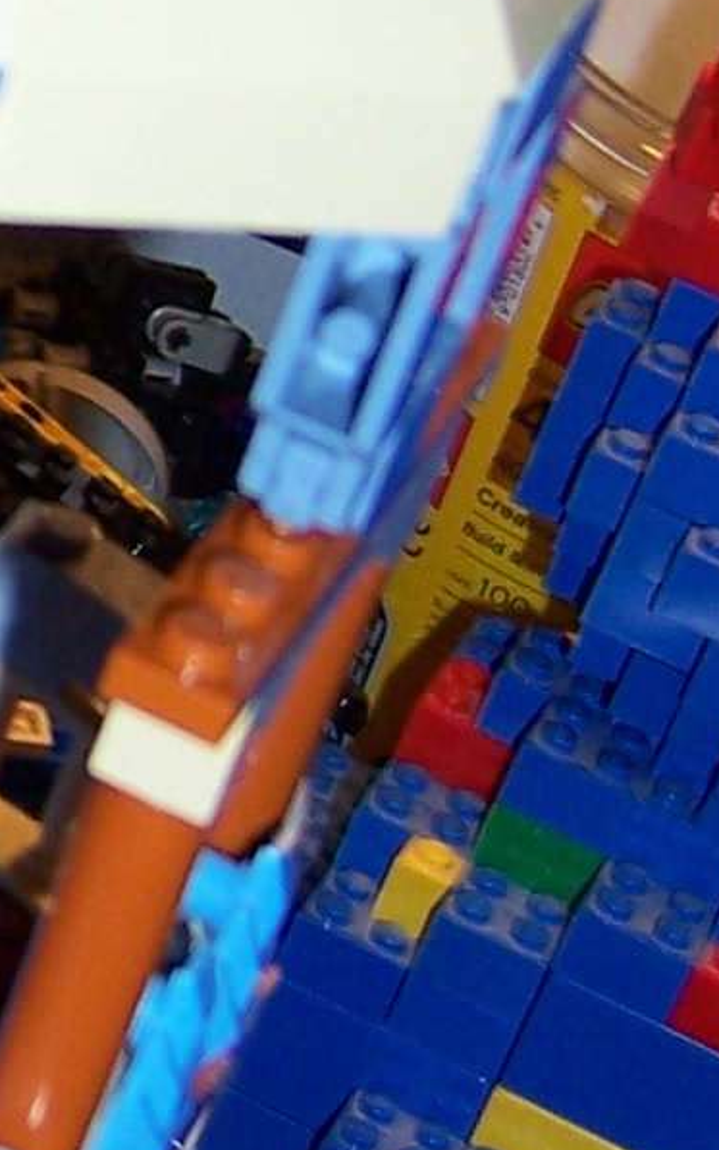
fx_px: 4735
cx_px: -638
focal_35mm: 151
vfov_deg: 13.8
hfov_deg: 8.3
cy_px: 231
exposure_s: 1/60
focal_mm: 5.5
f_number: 2.8
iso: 80
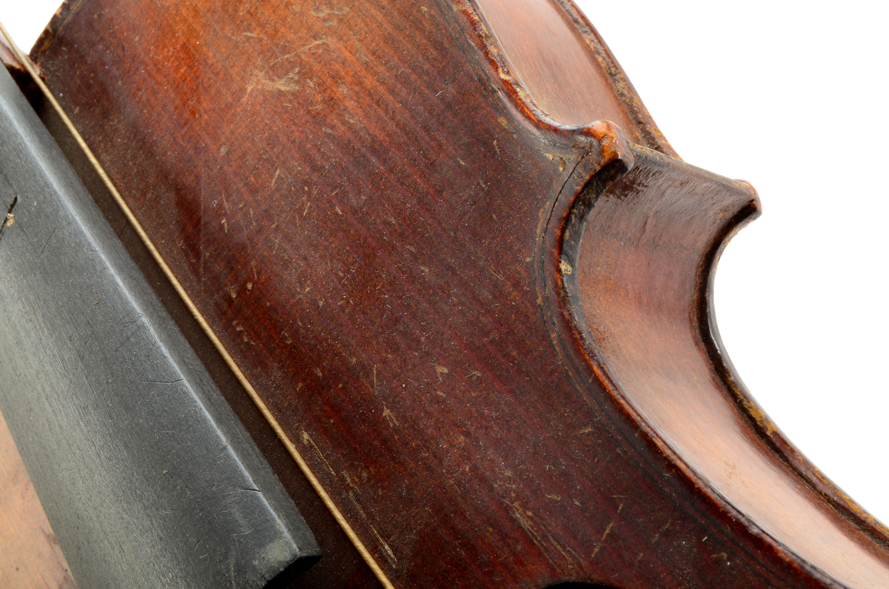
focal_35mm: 68
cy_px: 294
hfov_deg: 29.9
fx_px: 1663
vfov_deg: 20.1
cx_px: 444
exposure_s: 1/160
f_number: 22
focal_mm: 45
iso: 200
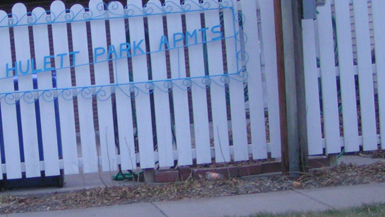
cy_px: 91
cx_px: 3
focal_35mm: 95
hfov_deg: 21.7
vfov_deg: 12.7
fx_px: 970
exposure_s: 1/50
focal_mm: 6.3
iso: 125
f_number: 2.8
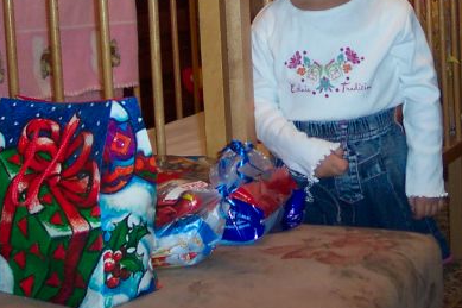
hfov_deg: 23.0
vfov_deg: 15.3
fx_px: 1129
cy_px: 17
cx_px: 314
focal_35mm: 88
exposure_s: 1/30
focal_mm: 8
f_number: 2.8
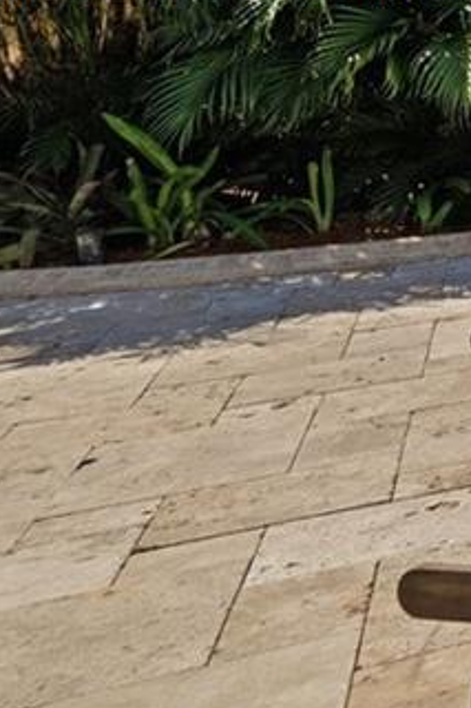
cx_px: 1734
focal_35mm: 70
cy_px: -19
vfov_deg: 27.1
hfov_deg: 9.0
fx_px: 1375
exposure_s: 1/640
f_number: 8
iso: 200
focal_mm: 14
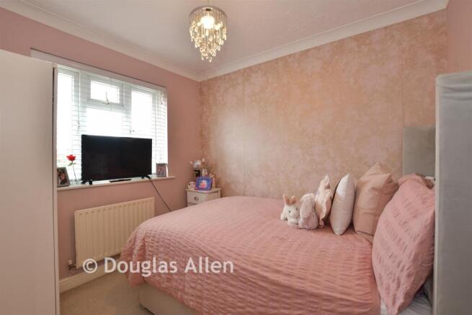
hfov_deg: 100.4
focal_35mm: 15
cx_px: 236
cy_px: 158
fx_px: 197
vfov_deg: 77.4
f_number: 8
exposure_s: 1/2
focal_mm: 10
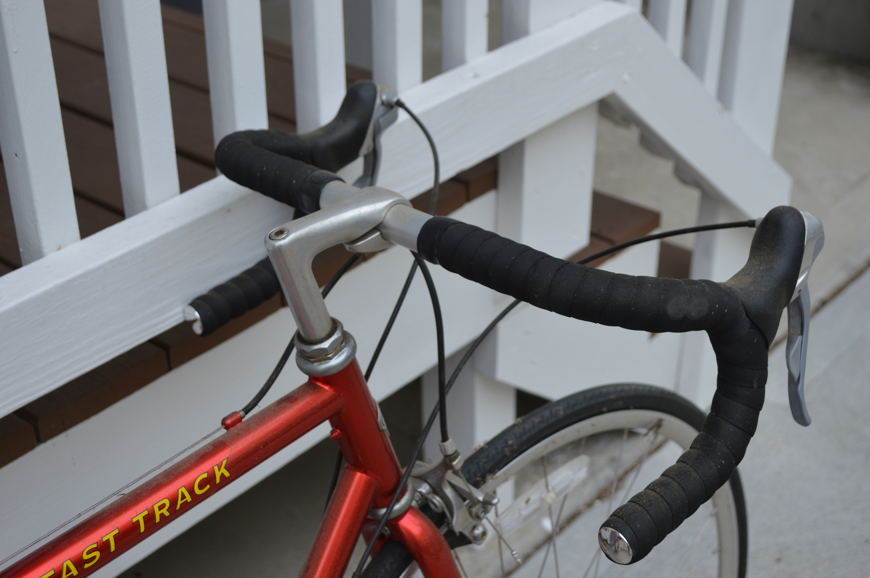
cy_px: 289
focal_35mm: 54
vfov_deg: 25.0
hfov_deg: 36.9
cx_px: 435
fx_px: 1304
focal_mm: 36
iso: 180
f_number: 5.6
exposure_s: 1/125
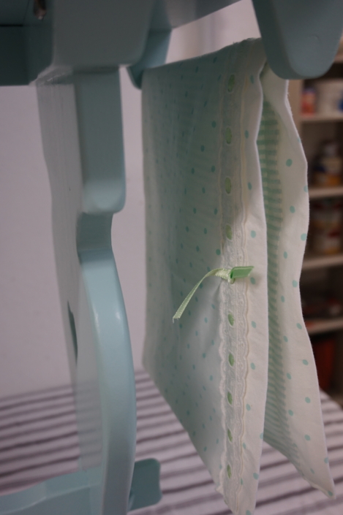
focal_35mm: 36
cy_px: 258
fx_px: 515
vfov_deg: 53.2
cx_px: 172
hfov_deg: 36.8
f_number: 4.5
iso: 500
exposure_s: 1/60
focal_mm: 24
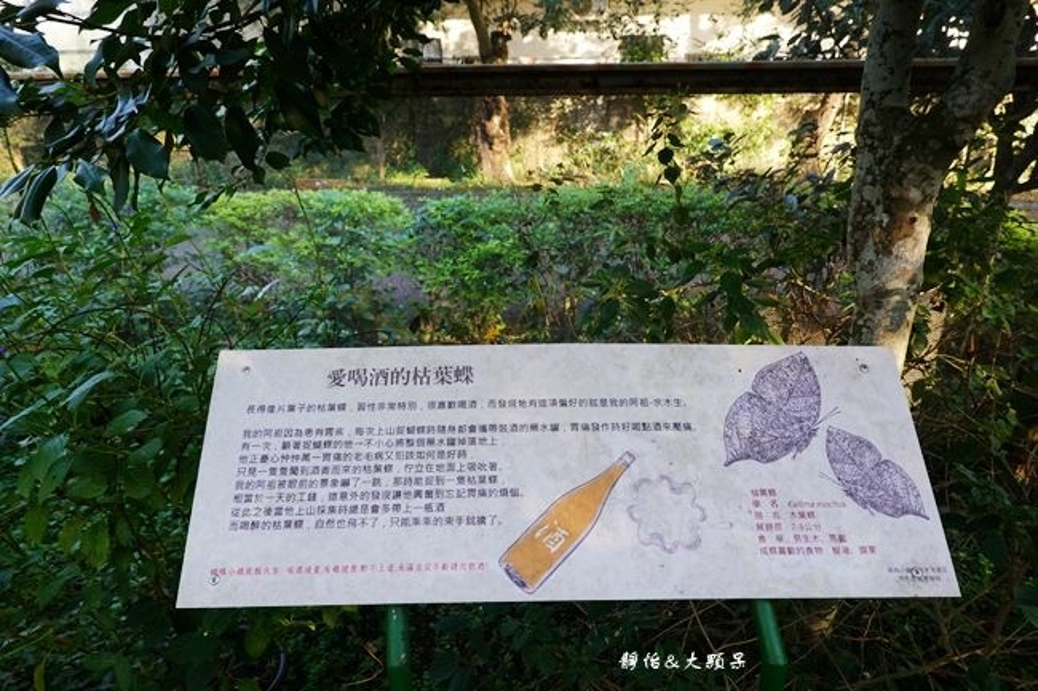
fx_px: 692
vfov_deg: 53.1
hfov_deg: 73.8
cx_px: 519
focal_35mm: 24
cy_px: 346
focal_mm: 9
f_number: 2.8
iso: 125
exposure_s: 1/60
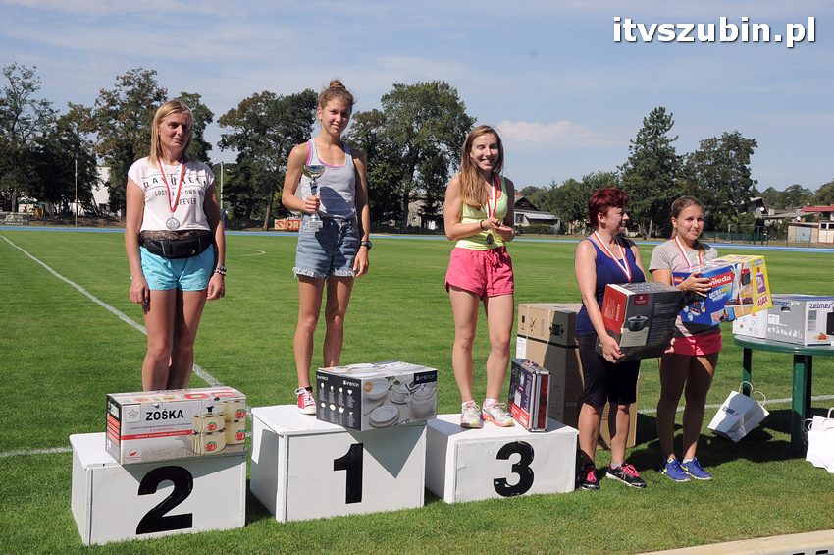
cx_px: 417
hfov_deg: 49.6
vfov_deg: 34.1
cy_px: 278
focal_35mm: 39
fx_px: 903
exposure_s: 1/500
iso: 400
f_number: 11
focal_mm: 26
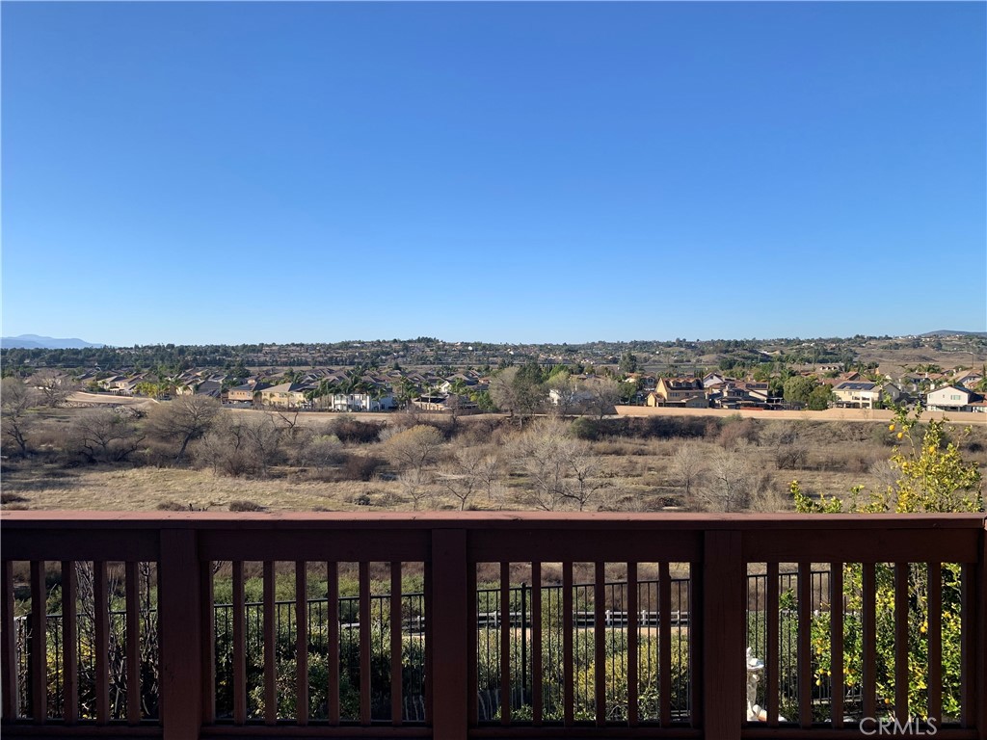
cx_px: 494
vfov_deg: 53.1
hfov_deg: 67.3
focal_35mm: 26
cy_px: 370
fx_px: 741
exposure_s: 1/1779
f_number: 1.8
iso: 25
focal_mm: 4.25
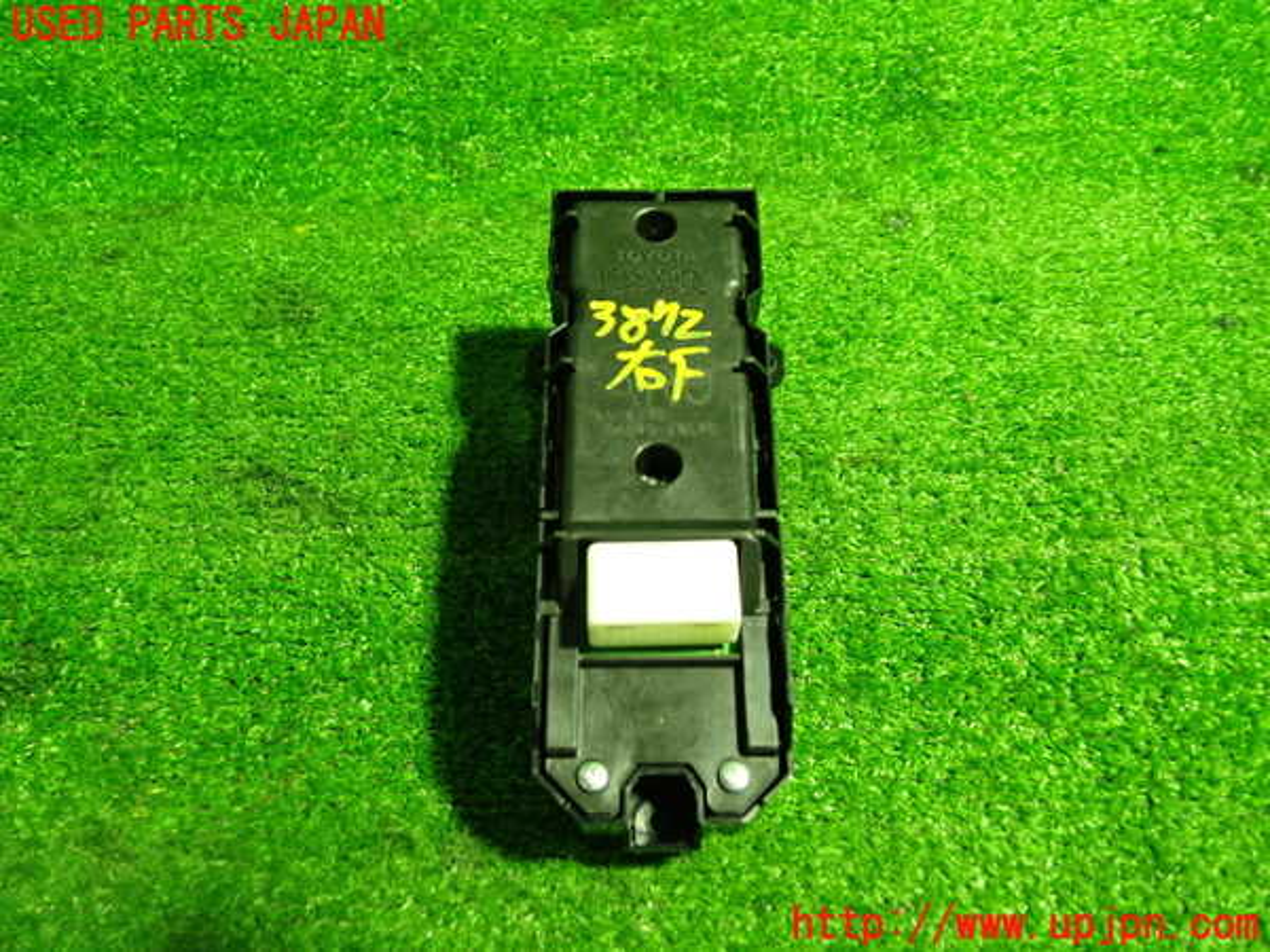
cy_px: 476
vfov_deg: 46.8
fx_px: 1101
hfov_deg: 60.0
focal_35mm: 30
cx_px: 635
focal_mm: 5.4
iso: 500
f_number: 2.3
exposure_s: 1/30
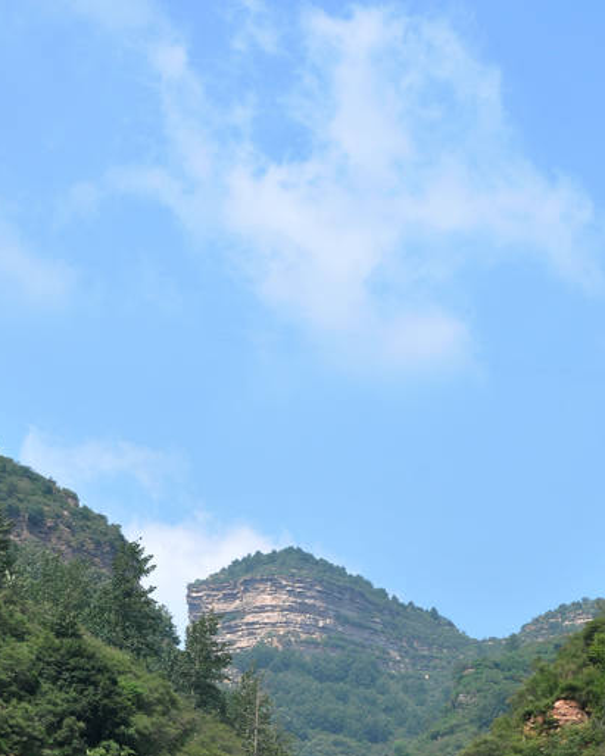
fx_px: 2328
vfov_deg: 18.1
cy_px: 712
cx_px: 212
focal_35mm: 104
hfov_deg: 14.8
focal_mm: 38
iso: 200
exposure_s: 1/160
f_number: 10
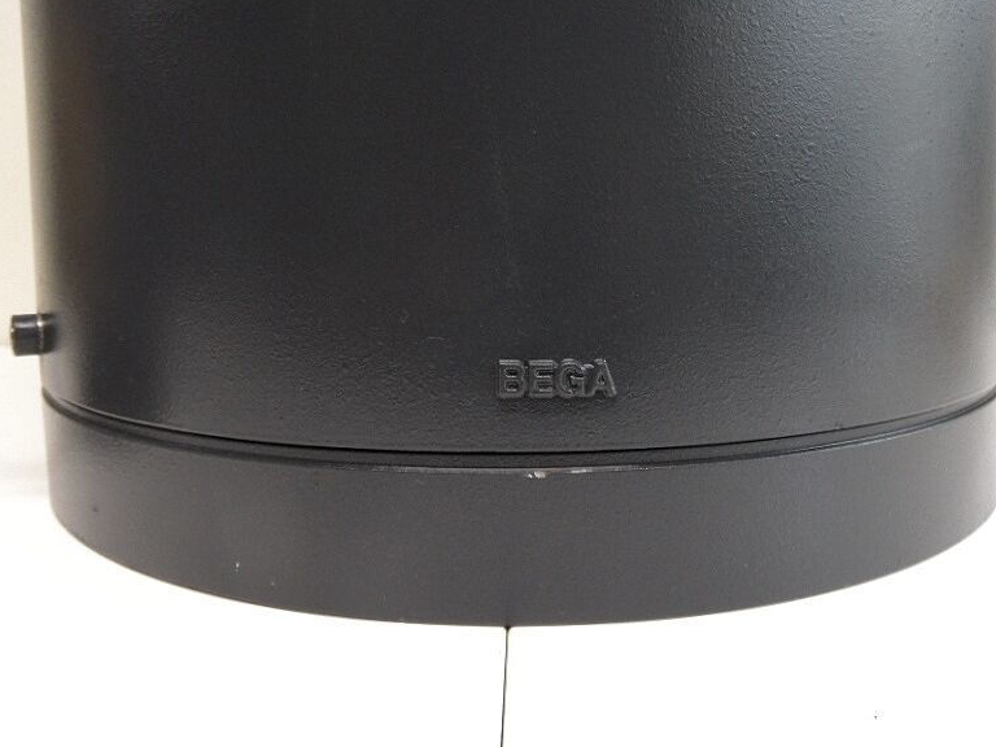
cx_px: 501
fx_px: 921
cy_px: 294
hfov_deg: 56.8
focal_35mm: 32
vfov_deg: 43.9
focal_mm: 3.9
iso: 200
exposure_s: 1/20
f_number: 3.2
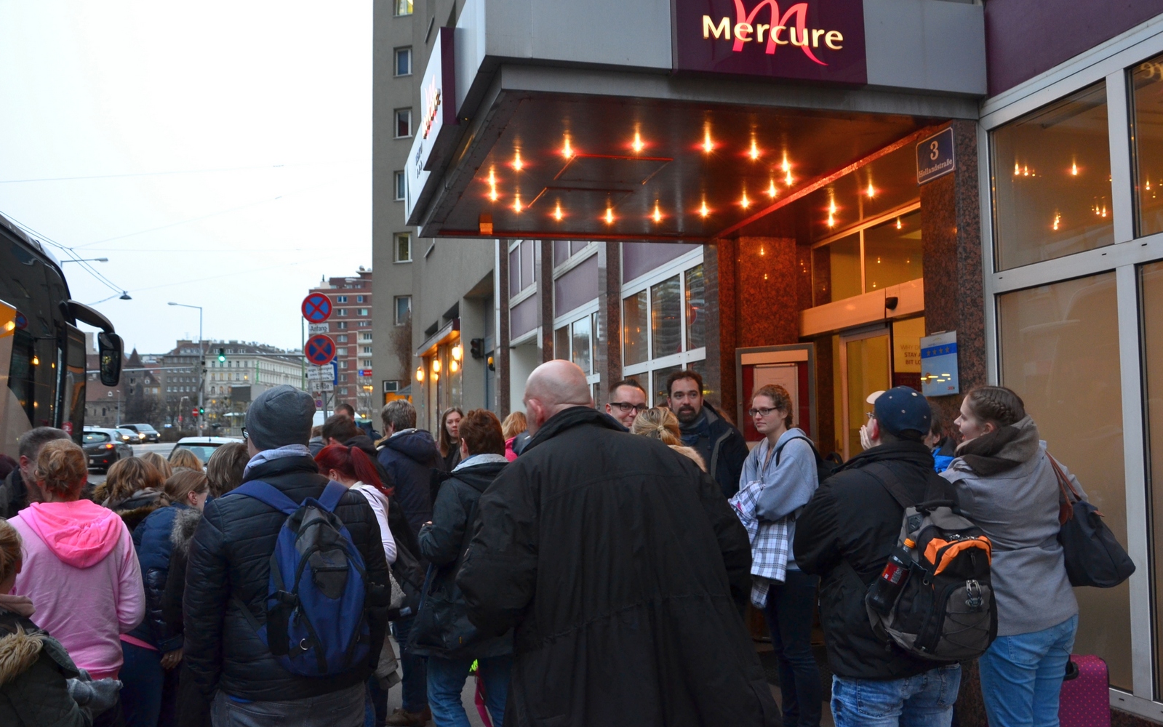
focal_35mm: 33
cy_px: 375
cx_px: 584
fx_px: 1031
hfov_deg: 58.9
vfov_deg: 38.9
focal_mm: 21
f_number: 3.8
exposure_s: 1/60
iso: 800
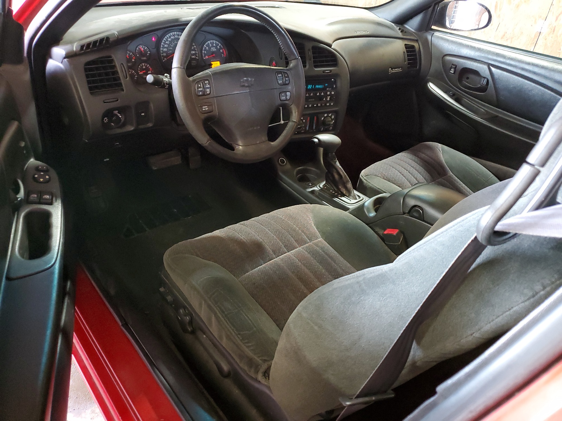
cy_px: 210
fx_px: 422
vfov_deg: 53.1
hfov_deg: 67.3
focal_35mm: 26
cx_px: 281
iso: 308
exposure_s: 1/30
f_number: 1.5
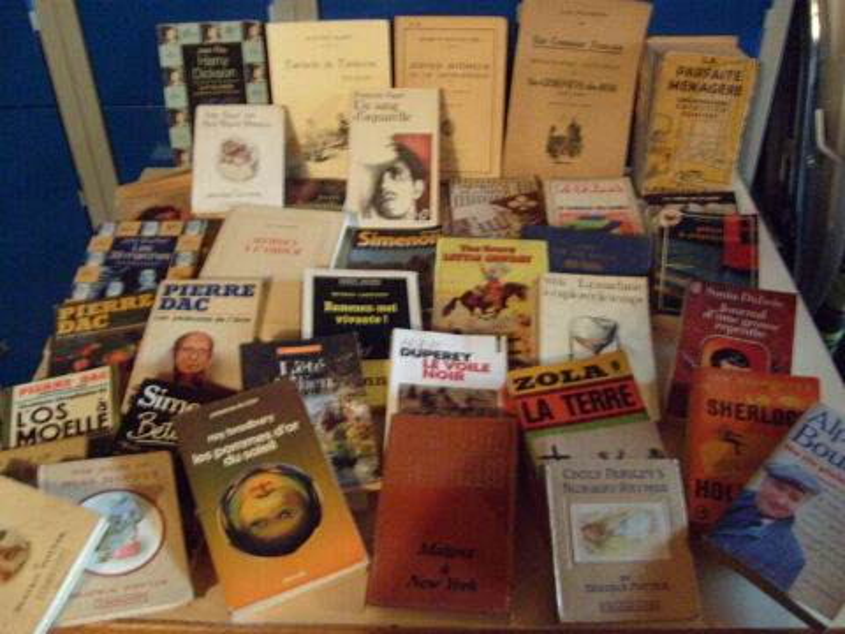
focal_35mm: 35
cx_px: 422
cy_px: 317
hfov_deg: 52.6
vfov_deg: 40.7
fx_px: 854
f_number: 2.8
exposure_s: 1/6
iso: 400
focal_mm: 5.8
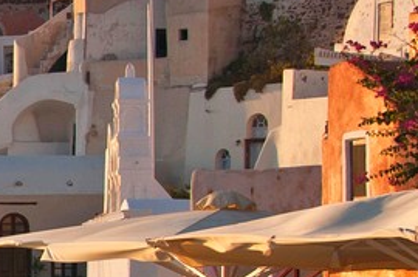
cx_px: -238
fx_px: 2086
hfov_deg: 10.9
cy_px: 281
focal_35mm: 180
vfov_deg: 7.6
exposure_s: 1/320
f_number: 5
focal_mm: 18
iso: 100
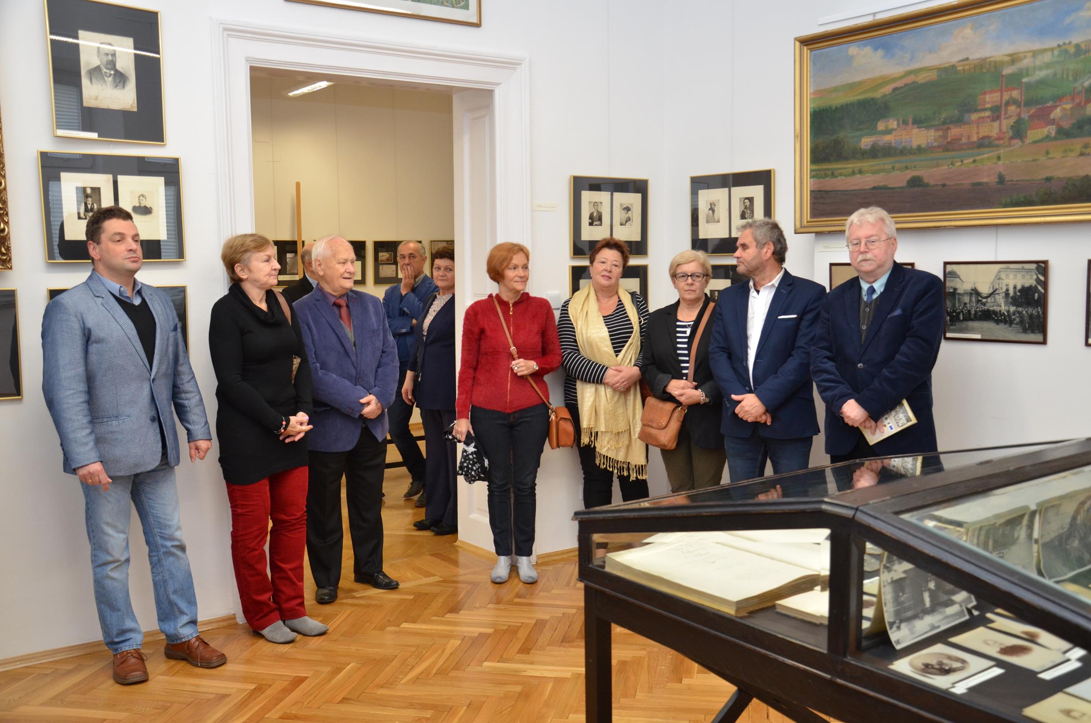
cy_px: 362
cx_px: 546
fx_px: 998
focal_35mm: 33
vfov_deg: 39.8
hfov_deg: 57.3
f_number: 5
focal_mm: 22
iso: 800
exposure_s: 1/60
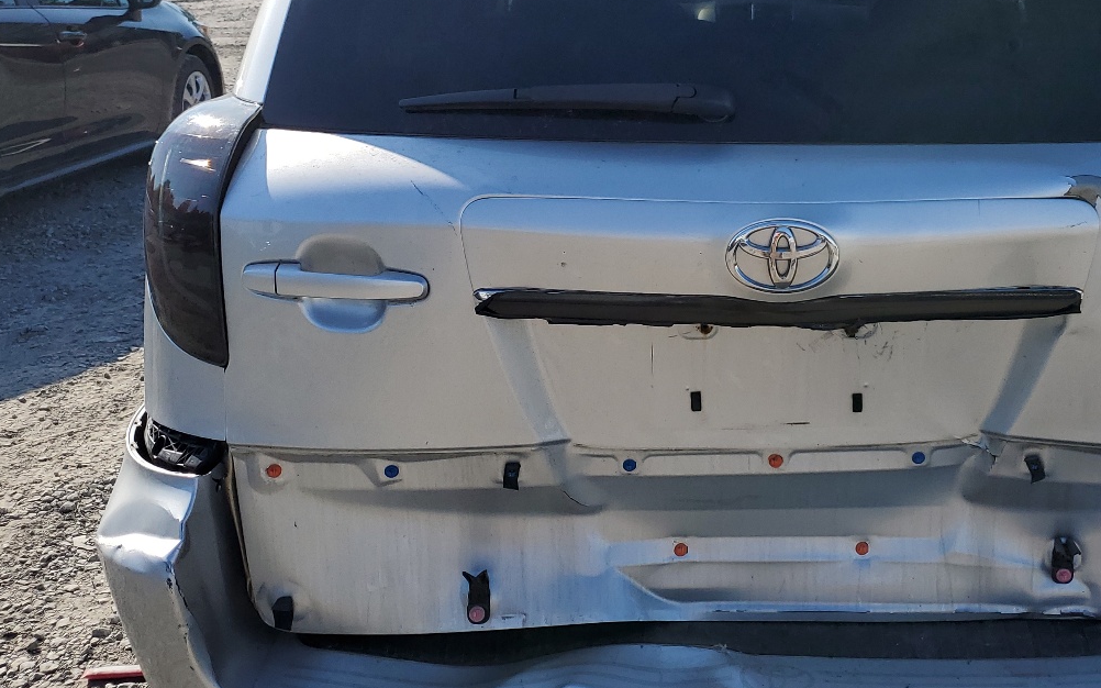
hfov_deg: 44.2
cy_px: 256
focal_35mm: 44
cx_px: 786
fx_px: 1320
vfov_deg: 29.1
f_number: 1.5
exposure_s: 1/3333
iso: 50
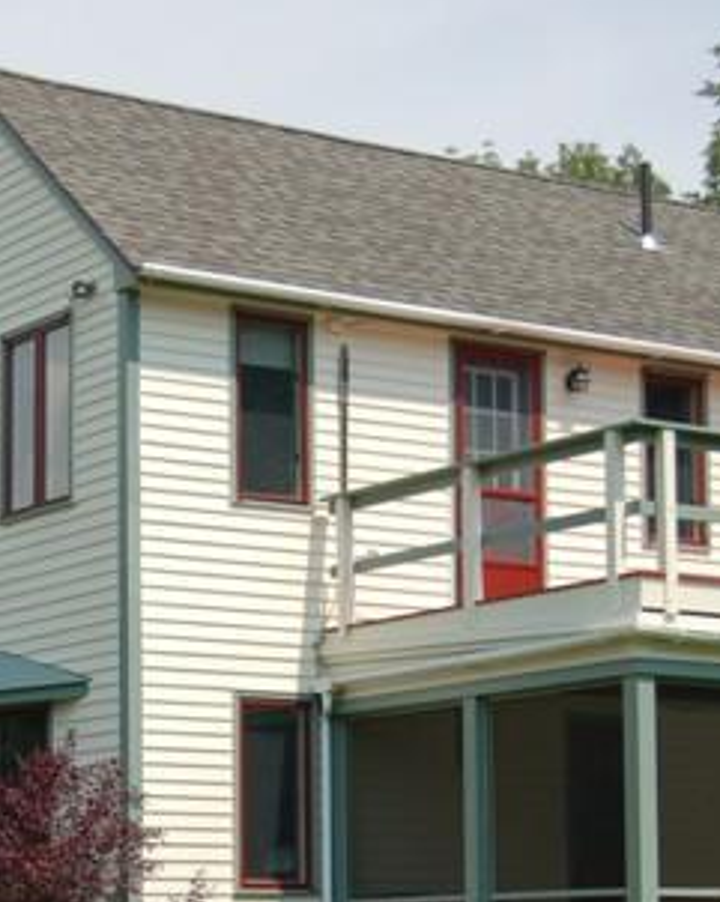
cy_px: 675
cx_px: 236
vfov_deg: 19.6
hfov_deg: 15.8
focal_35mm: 97
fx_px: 2588
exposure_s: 1/1600
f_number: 4.2
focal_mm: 26
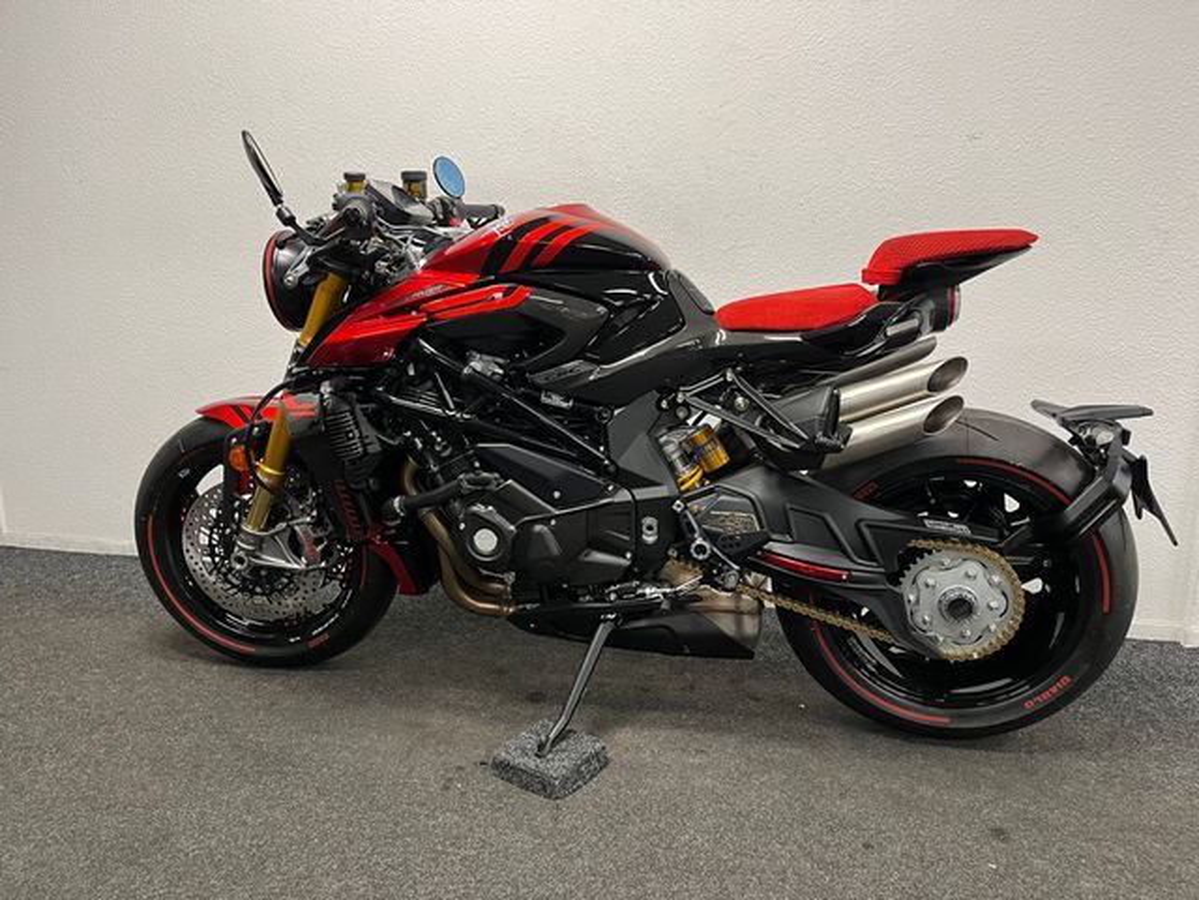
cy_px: 450
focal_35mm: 26
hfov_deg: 67.3
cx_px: 600
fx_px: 901
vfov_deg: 53.1
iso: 125
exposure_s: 1/50
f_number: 1.6
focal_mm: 5.1
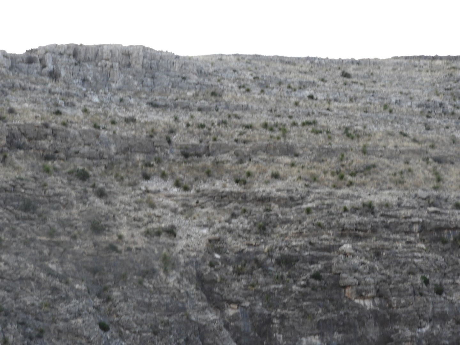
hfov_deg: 23.0
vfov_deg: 17.4
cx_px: 230
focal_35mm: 85
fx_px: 1130
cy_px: 172
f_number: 4.5
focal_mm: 15.2
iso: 280
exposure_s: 1/60
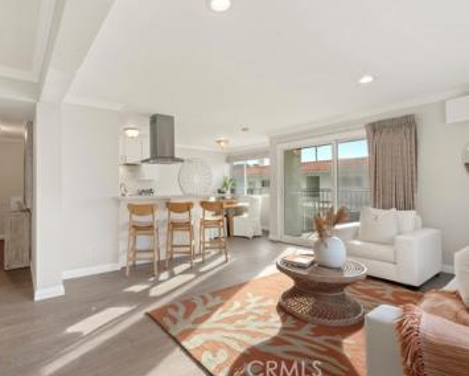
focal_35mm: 19
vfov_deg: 70.8
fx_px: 264
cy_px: 184
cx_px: 203
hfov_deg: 82.8
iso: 4000
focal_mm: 16
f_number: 20
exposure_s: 1/30
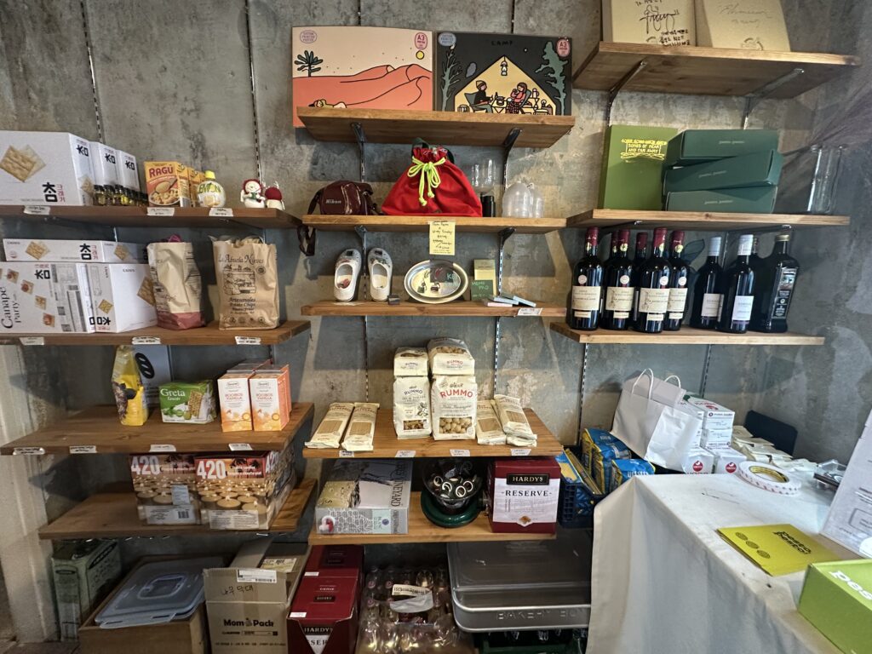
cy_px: 327
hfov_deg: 102.1
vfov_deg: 85.7
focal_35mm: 14
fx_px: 353
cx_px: 436
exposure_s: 1/60
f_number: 2.2
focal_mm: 2.22
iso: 500
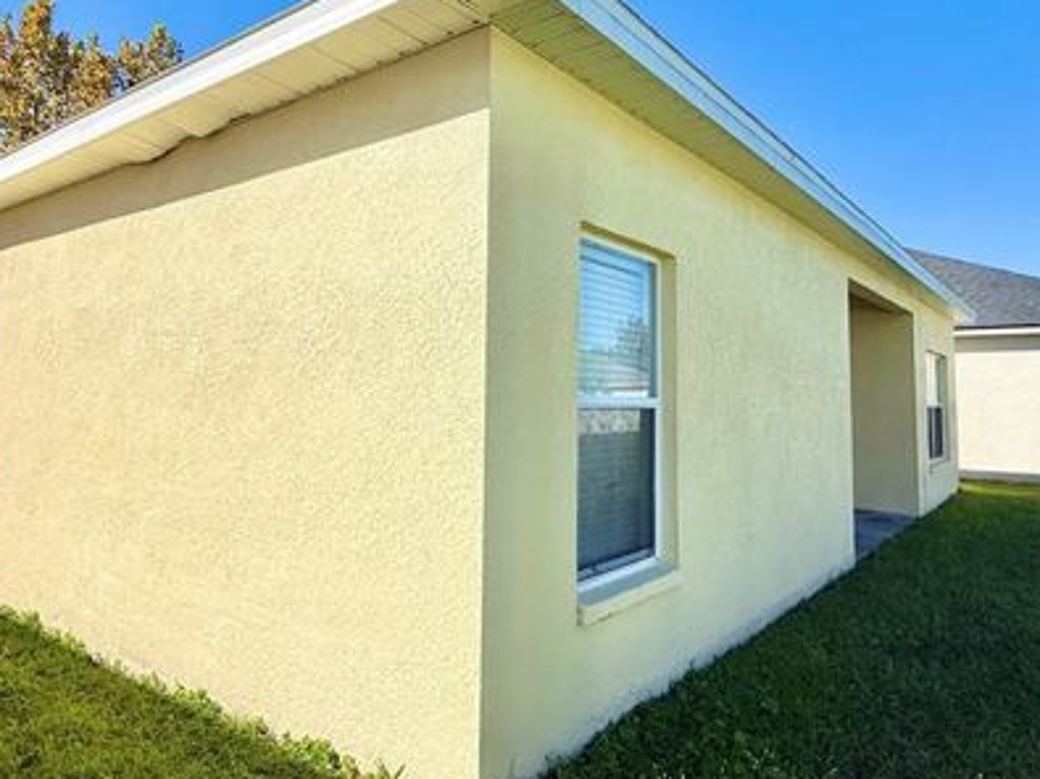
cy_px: 332
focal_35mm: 25
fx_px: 751
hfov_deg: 69.4
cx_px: 525
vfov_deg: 54.6
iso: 50
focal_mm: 2.22
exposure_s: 1/3460
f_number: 2.2
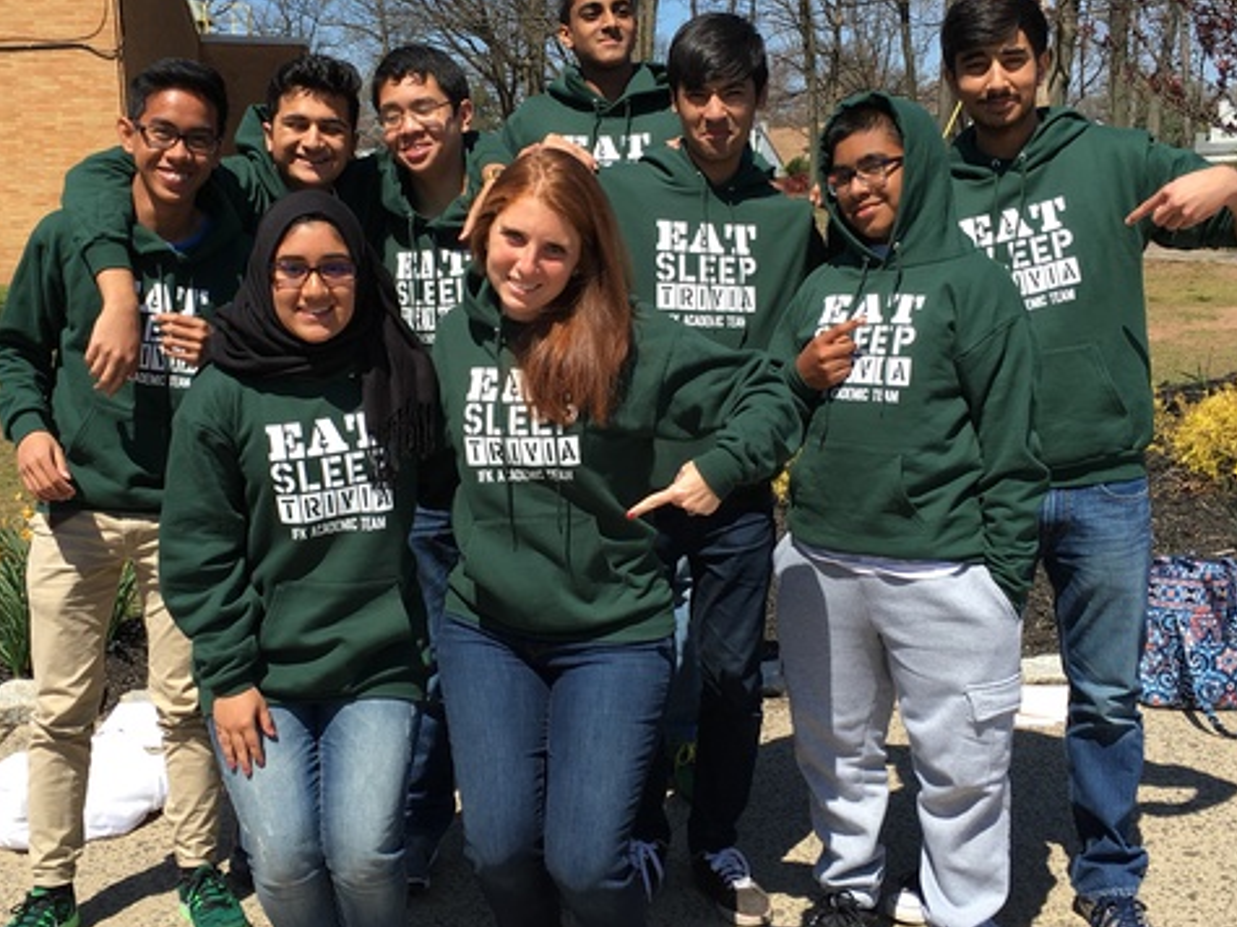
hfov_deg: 42.9
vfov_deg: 32.8
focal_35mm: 44
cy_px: 424
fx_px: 1572
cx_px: 555
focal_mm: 4.15
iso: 25
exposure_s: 1/1131
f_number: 2.2
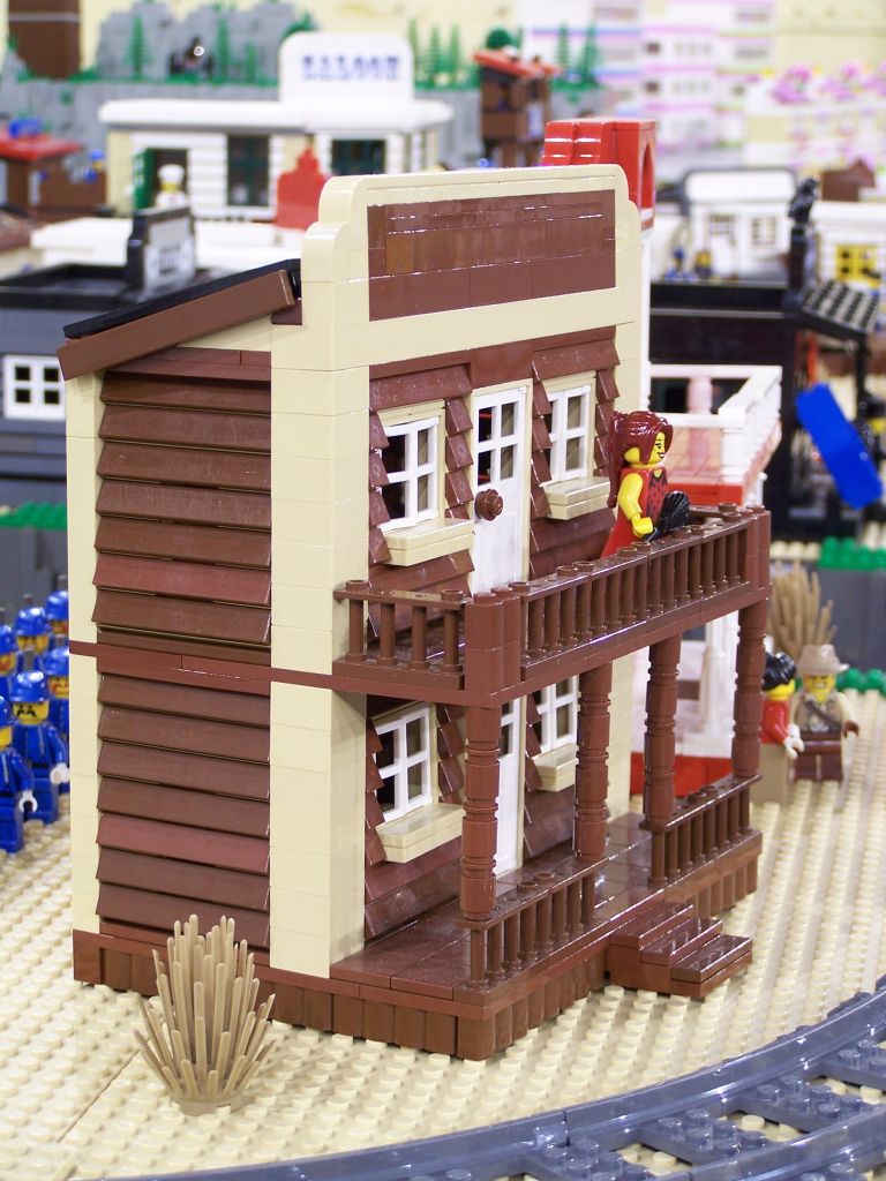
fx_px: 2798
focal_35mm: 82
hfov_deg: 18.0
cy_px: 590
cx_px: 443
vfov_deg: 23.8
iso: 80
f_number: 3.2
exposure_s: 1/4
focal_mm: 13.7
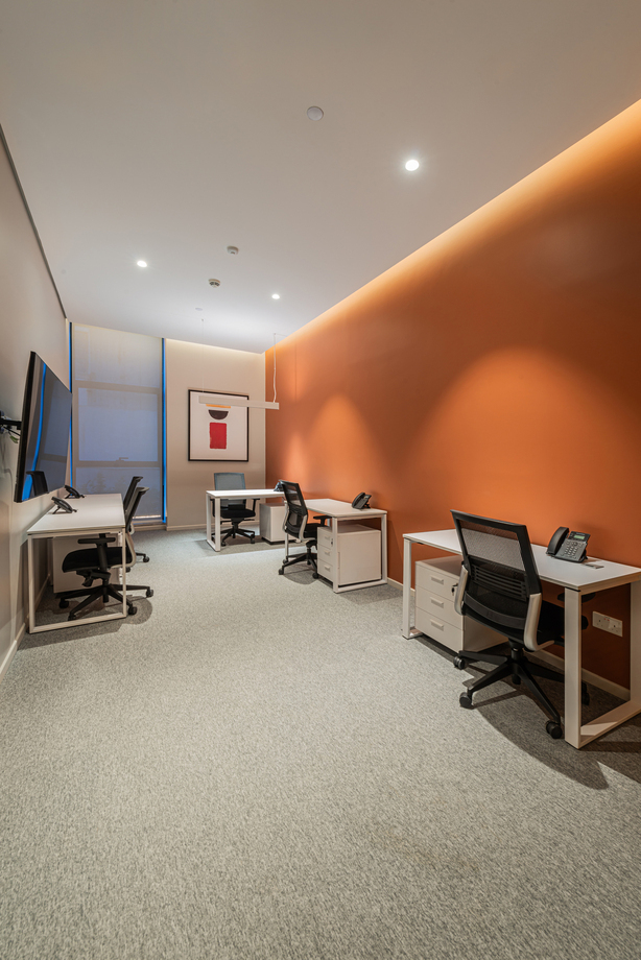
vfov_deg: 104.2
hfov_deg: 81.2
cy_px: 480
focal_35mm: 14
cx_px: 320
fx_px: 374
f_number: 10
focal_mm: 14
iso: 100
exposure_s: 4
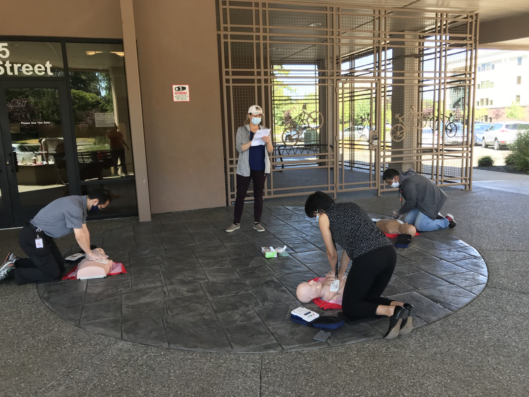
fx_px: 428
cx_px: 264
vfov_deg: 49.7
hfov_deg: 63.4
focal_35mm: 28
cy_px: 198
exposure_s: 1/120
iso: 25
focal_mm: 3.99
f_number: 1.8
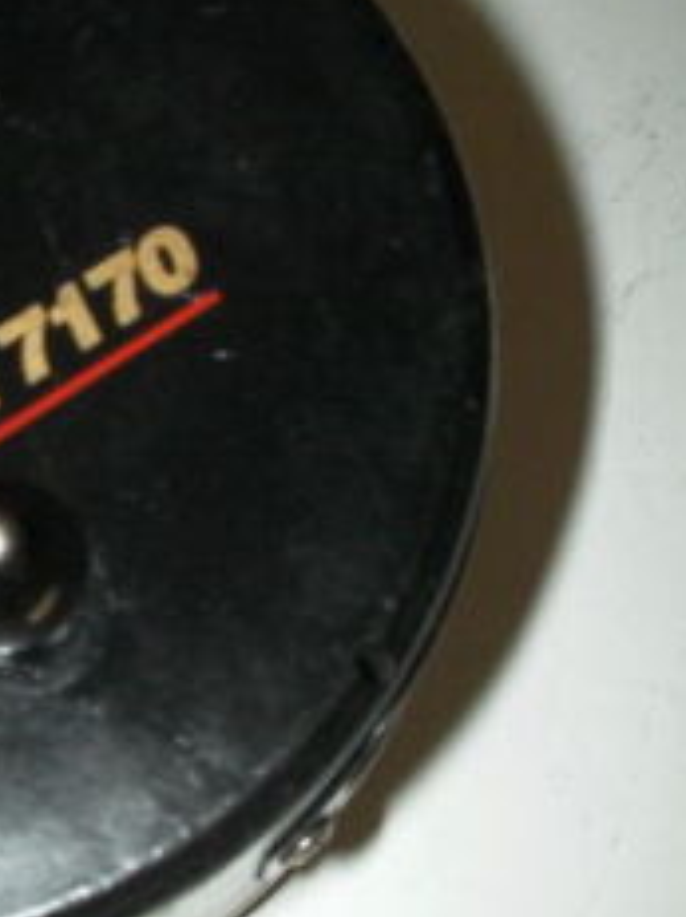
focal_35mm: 79
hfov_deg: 17.9
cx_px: -91
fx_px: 2089
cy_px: 409
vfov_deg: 24.7
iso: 200
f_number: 5.6
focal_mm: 6.3
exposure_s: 1/30
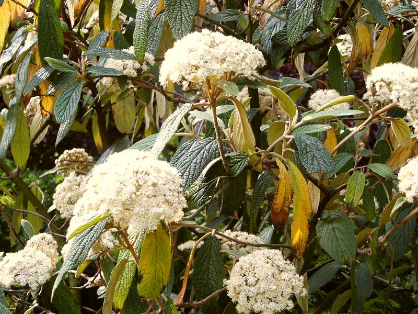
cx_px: 209
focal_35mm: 78
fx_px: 942
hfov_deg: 25.0
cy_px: 157
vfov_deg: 18.9
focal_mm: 15.51
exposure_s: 1/90
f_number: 3.6
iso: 64
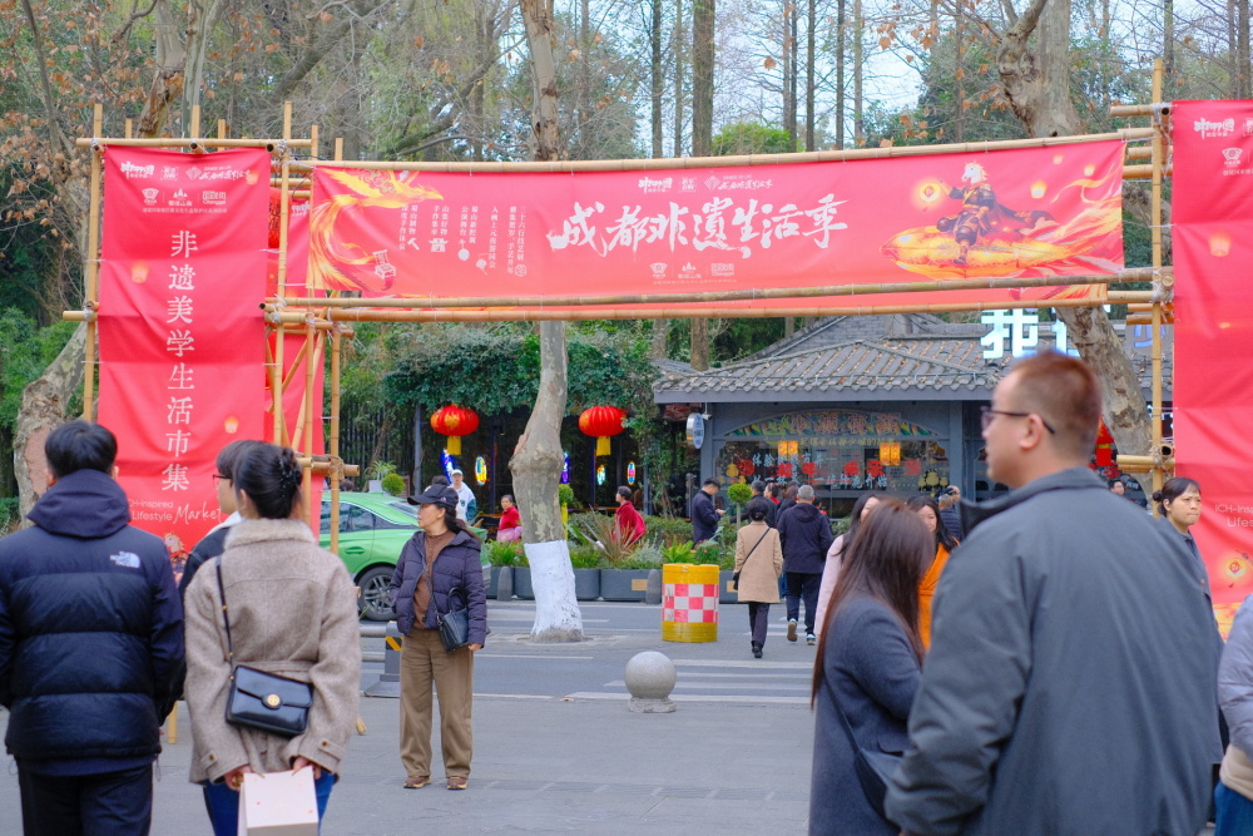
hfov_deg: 37.5
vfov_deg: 25.5
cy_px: 418
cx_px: 626
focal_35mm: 53
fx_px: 1845
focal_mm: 35
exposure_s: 1/640
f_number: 2.5
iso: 1000
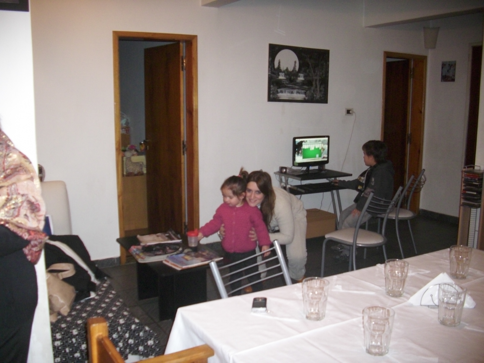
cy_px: 182
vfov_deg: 45.4
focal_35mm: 31
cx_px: 242
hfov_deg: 58.4
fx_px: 433
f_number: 2.8
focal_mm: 6.2
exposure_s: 1/30
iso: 200
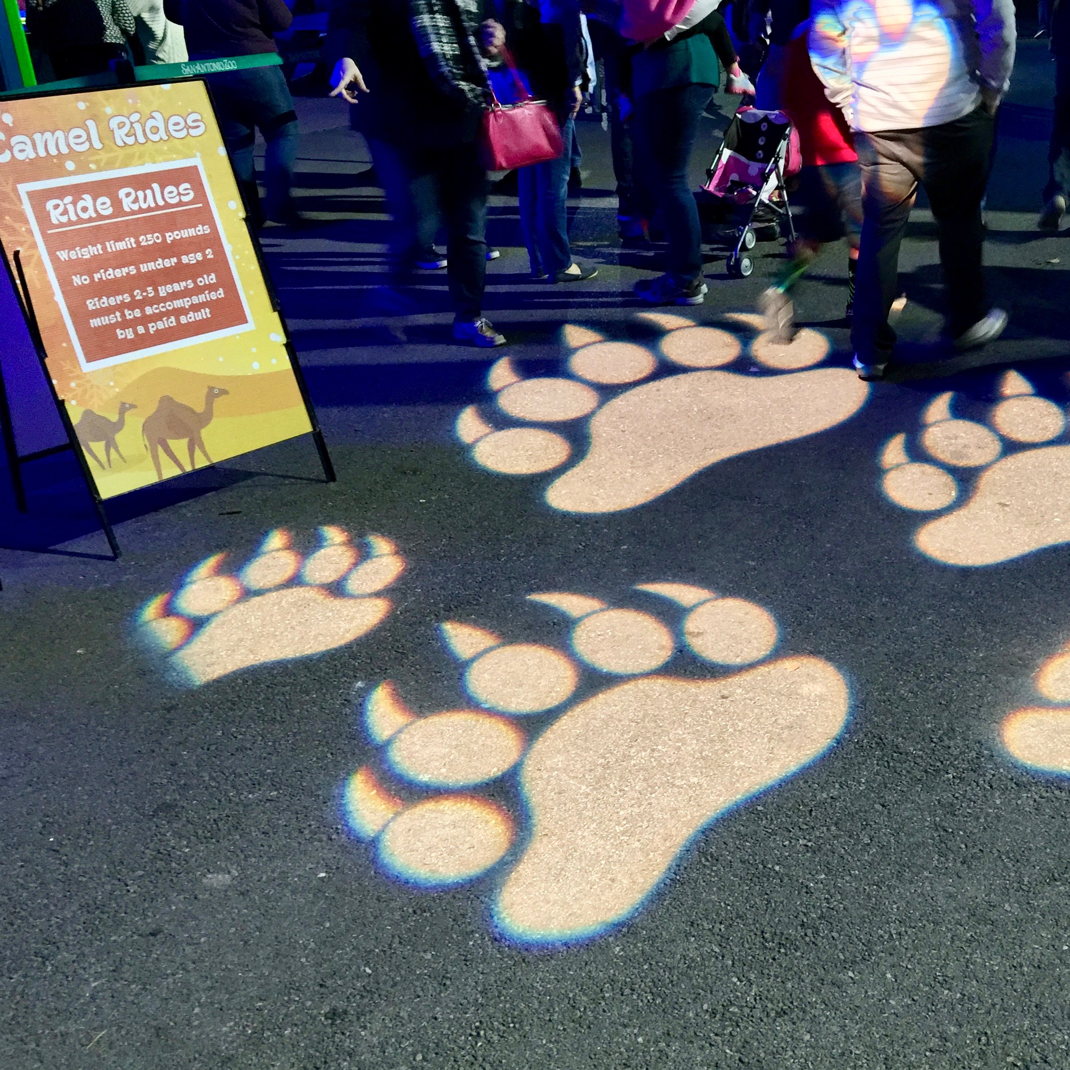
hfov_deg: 44.1
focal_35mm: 37
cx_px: 737
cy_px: 542
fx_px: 1294
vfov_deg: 44.9
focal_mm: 4.15
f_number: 2.2
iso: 250
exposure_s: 1/17
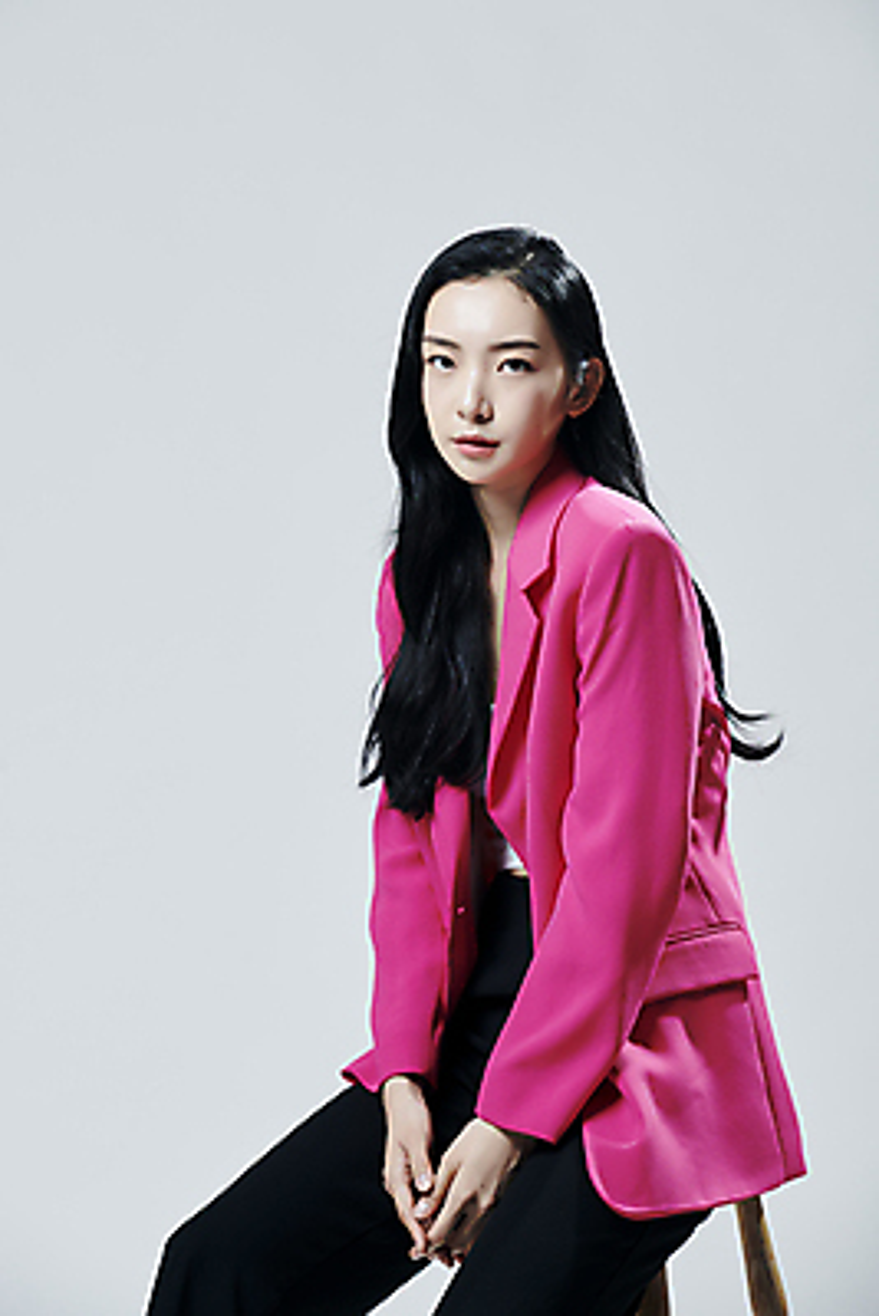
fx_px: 5123
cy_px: 658
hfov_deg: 9.8
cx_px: 440
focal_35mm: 140
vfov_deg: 14.6
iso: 200
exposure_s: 1/125
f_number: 8
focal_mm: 140
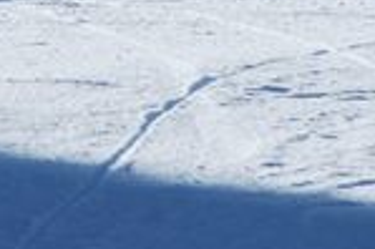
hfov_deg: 1.6
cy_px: -113
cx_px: -326
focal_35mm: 1261
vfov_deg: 1.1
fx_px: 13121
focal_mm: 200
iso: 160
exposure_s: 1/1000
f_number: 5.3
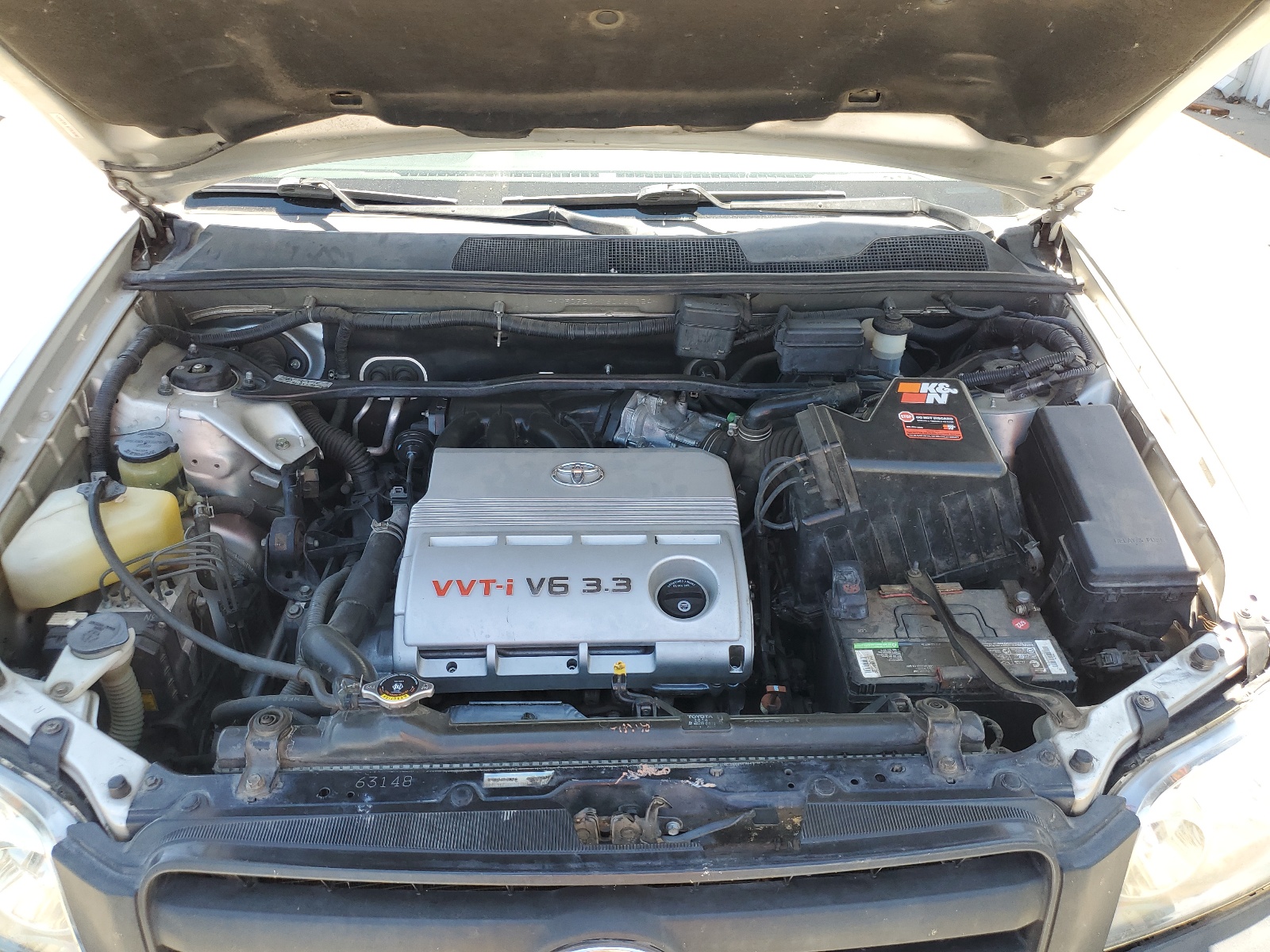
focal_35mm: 26
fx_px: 954
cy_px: 476
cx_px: 635
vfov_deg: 53.1
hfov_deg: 67.3
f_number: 1.5
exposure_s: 1/312
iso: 50
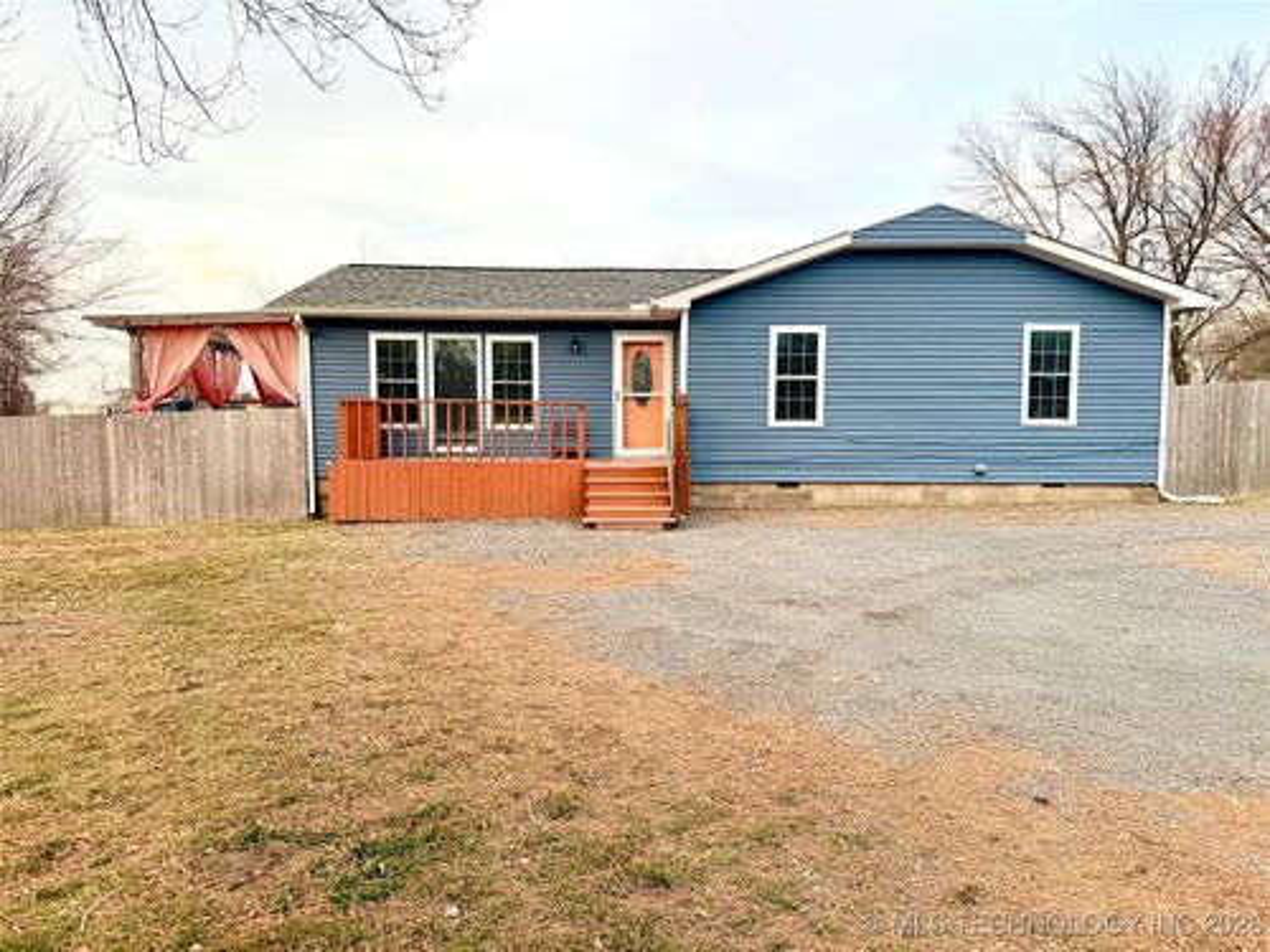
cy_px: 476
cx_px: 635
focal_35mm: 24
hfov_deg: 71.6
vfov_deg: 56.8
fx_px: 881
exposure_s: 1/453
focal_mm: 6.76
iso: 80
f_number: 1.78
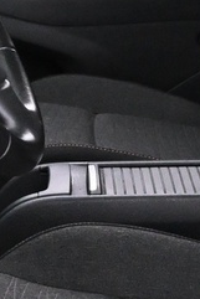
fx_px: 1340
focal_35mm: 161
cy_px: 132
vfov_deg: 12.7
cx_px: 71
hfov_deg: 8.5
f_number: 3.5
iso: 4000
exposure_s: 1/40
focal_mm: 16
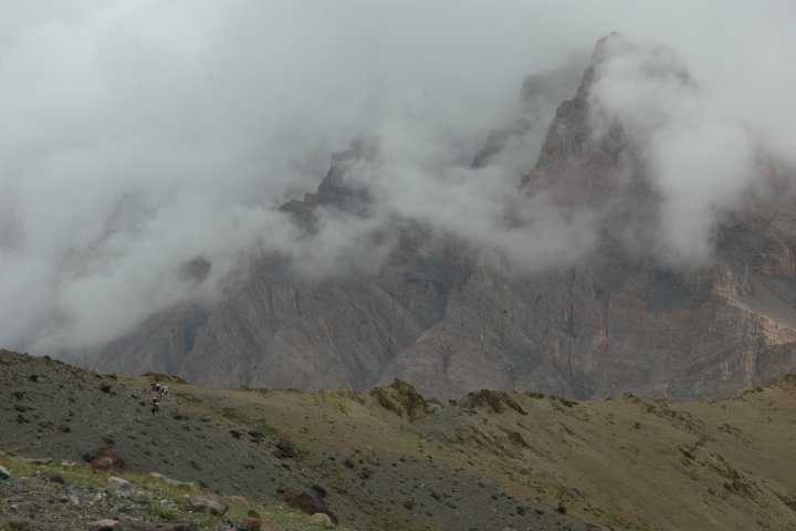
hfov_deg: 19.5
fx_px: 2321
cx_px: 398
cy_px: 266
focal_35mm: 105
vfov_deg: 13.0
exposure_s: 1/400
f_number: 10
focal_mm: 70
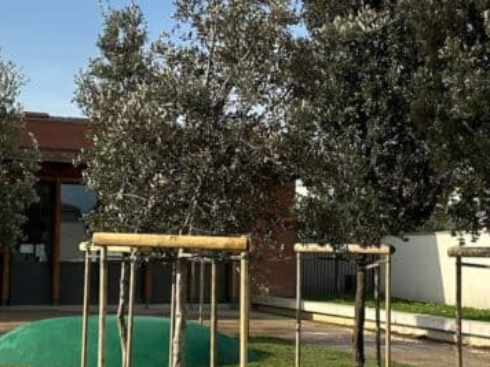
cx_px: 271
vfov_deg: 21.3
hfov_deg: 28.1
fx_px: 977
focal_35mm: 69
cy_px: 209
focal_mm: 6.86
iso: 80
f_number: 1.78
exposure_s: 1/3717
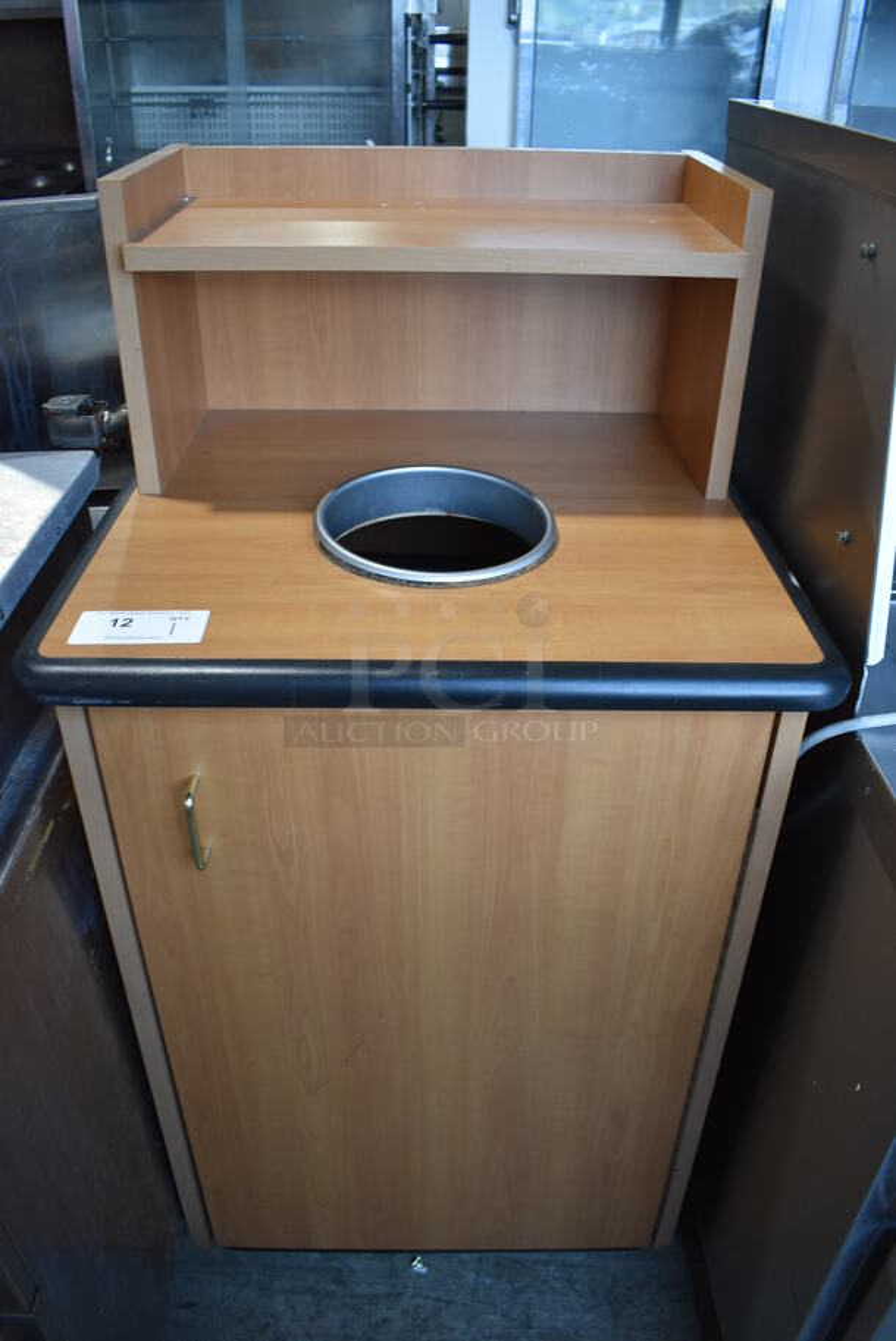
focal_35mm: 27
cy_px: 670
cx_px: 448
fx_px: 1006
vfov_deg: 67.3
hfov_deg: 48.0
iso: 1250
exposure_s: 1/125
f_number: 3.5
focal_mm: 18
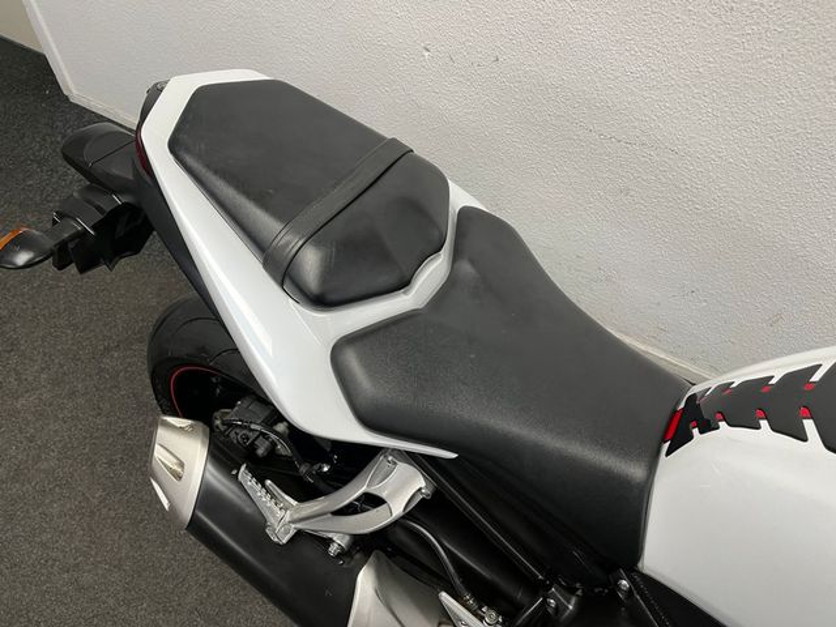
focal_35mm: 26
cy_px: 314
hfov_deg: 67.3
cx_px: 418
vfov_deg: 53.1
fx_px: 628
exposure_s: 1/50
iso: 80
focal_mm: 5.1
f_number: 1.6
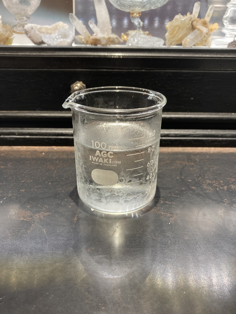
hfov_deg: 49.8
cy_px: 157
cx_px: 118
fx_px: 254
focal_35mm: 28
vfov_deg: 63.4
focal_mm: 3.99
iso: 100
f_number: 1.8
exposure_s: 1/55
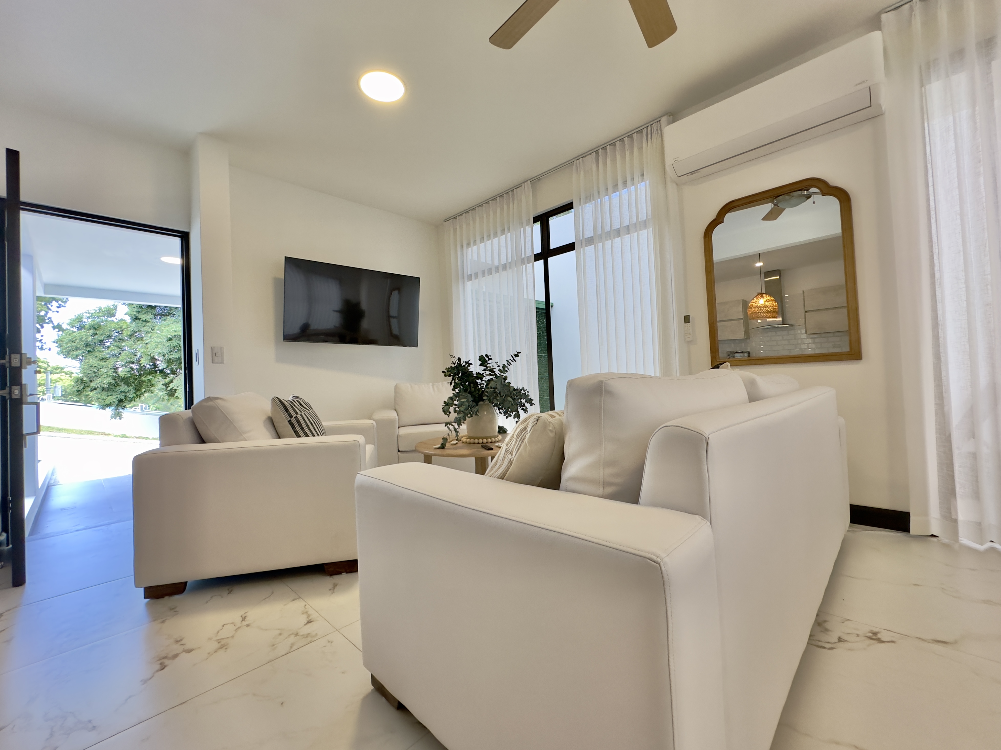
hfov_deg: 102.1
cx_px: 500
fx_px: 405
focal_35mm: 14
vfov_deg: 85.7
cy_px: 375
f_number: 2.2
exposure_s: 1/120
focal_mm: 2.22
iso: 200
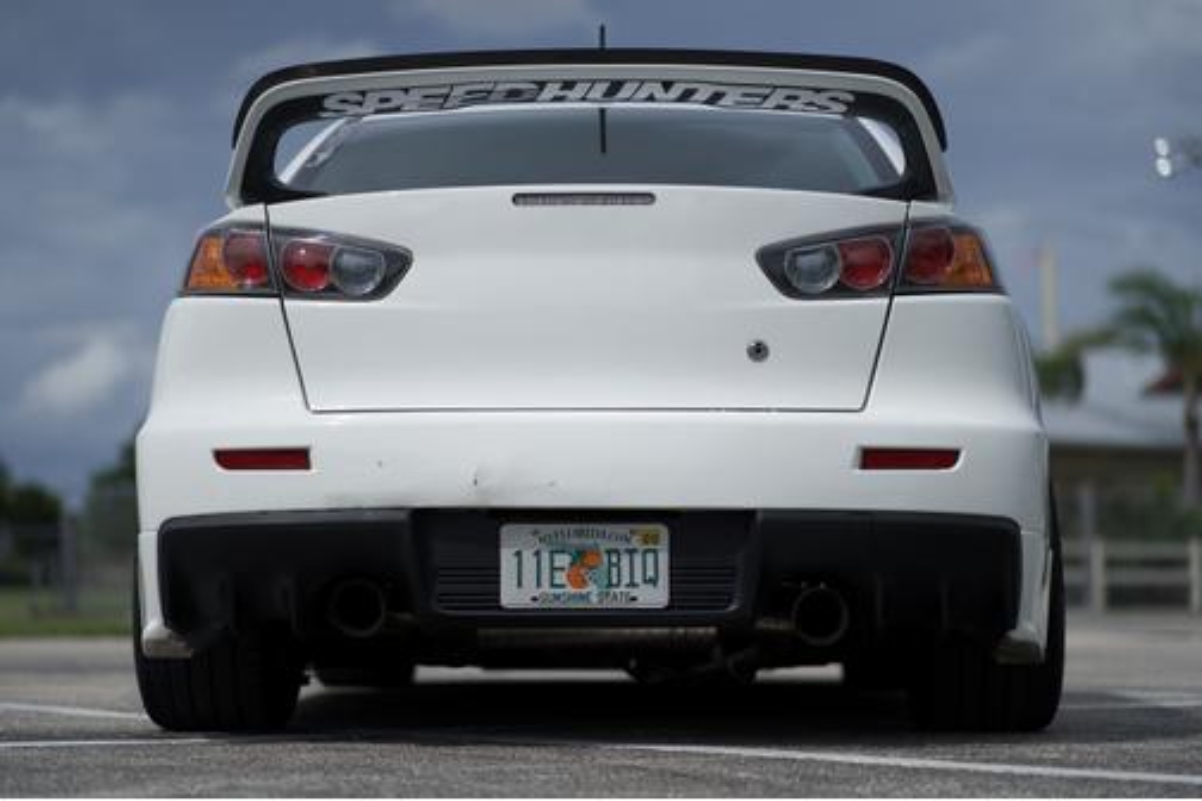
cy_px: 400
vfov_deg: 16.1
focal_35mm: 85
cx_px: 601
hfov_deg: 23.9
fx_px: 2838
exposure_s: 1/6400
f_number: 1.8
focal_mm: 85
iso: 50
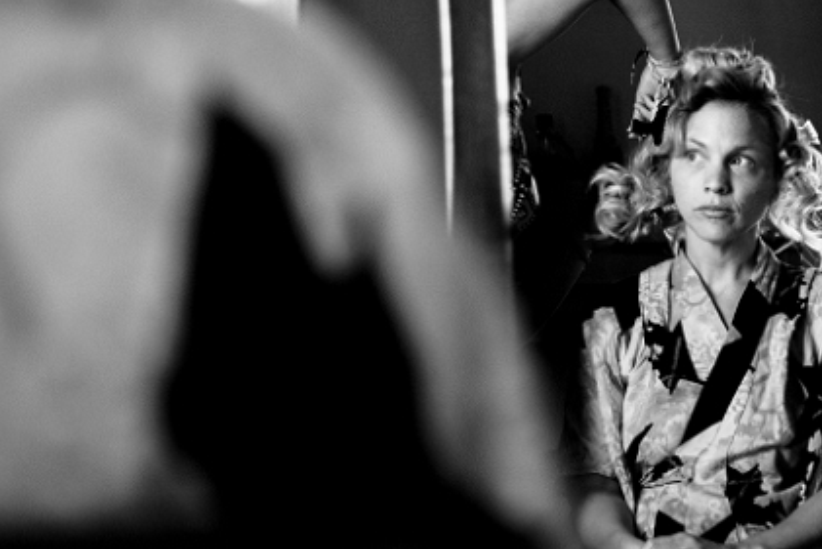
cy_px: -22
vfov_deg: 10.9
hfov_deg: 16.5
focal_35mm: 124
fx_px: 2832
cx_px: 297
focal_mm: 58
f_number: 2.8
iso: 400
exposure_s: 1/250
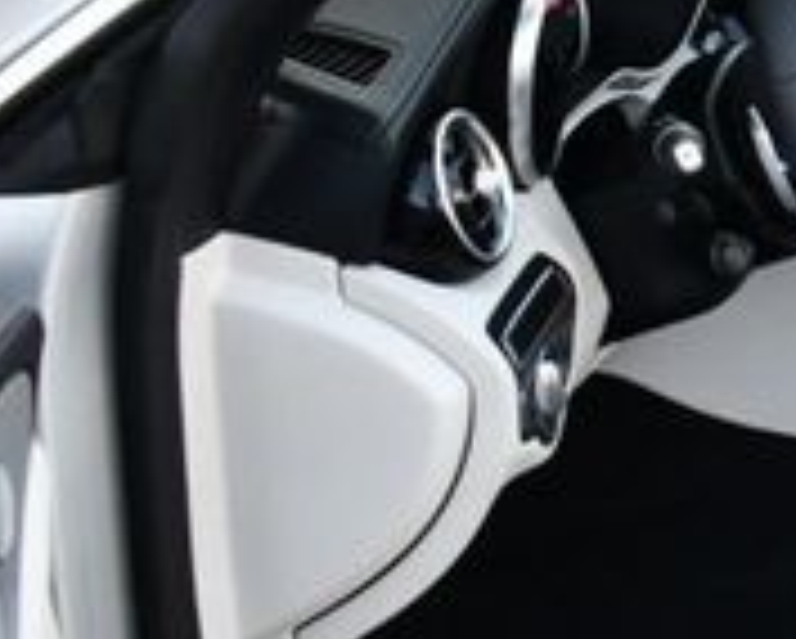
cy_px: 272
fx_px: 2877
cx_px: 1394
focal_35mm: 122
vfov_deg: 12.7
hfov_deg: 14.1
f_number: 4
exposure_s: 1/250
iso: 400
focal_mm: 18
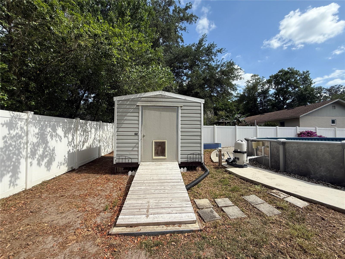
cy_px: 130
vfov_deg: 85.7
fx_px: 140
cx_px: 172
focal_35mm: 14
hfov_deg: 102.1
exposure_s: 1/1572
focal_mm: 2.22
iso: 50
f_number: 2.2
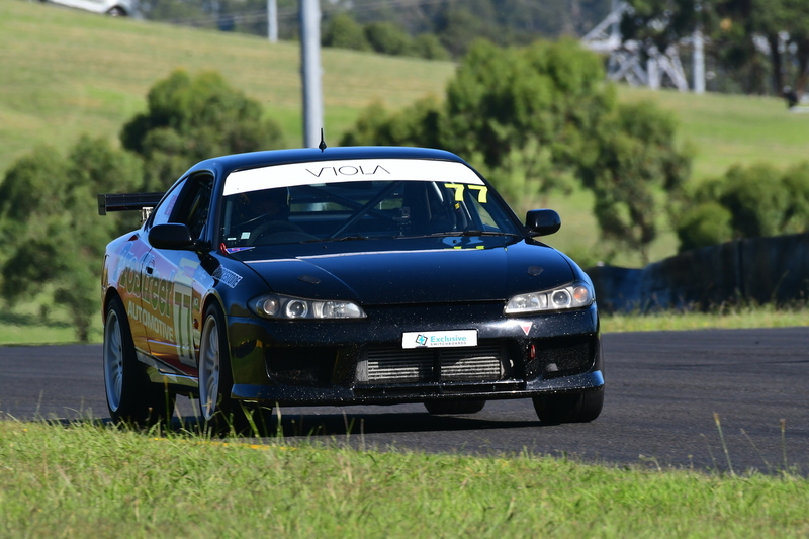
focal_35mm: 750
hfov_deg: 2.8
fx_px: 16850
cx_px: 404
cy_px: 270
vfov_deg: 1.8
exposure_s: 1/640
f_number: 11
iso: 500
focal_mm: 500
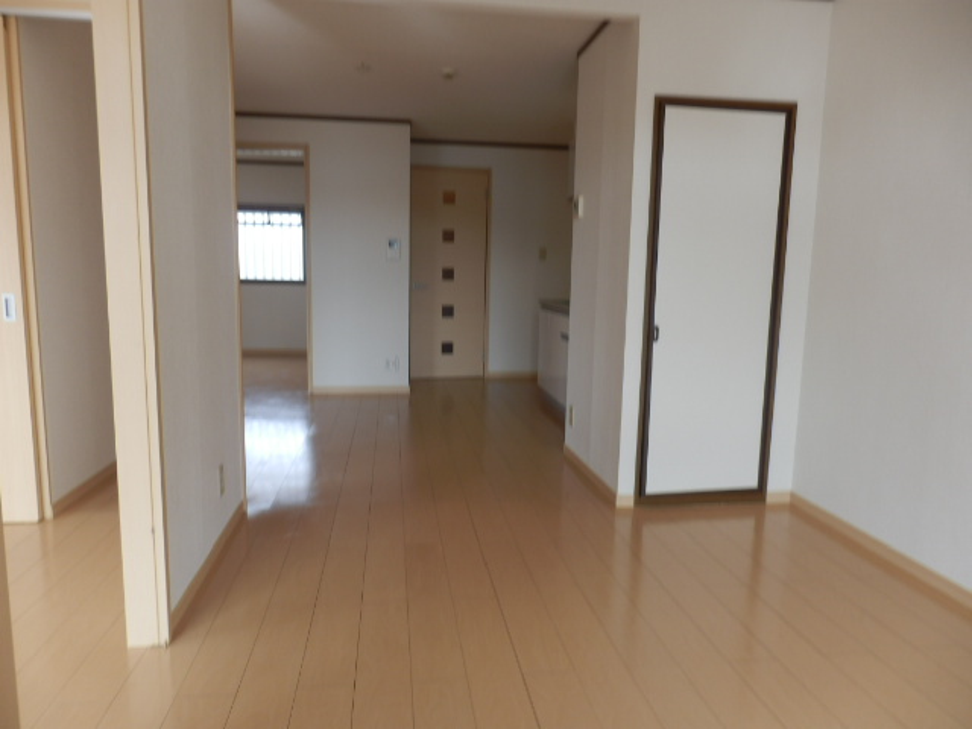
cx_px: 486
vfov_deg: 56.8
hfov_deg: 71.6
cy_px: 364
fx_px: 674
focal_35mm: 24
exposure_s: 1/50
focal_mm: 4.2
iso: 80
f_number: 3
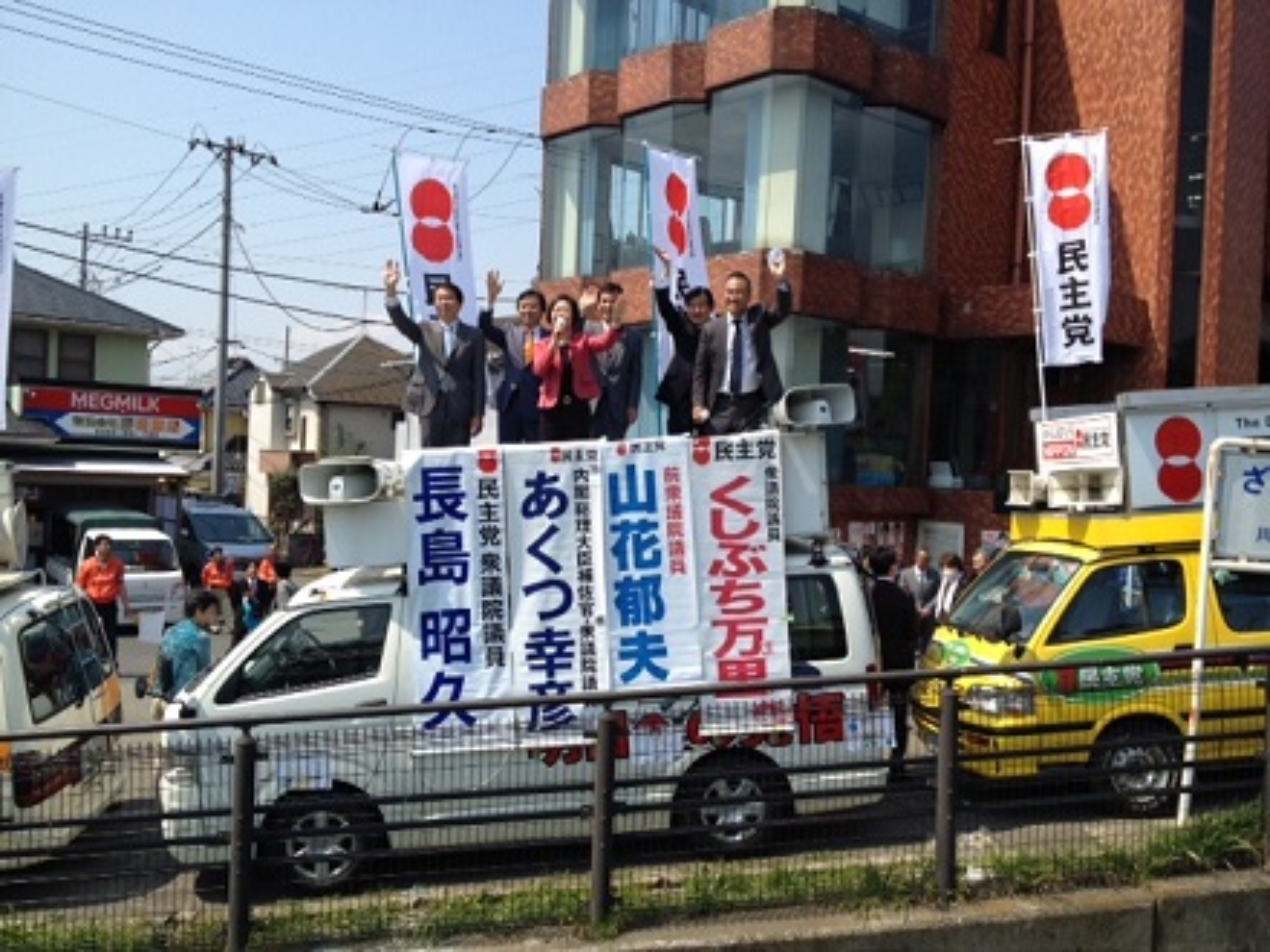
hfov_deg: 52.6
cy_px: 476
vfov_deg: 40.7
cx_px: 635
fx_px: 1284
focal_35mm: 35
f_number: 2.4
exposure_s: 1/1623
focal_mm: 4.28
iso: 50
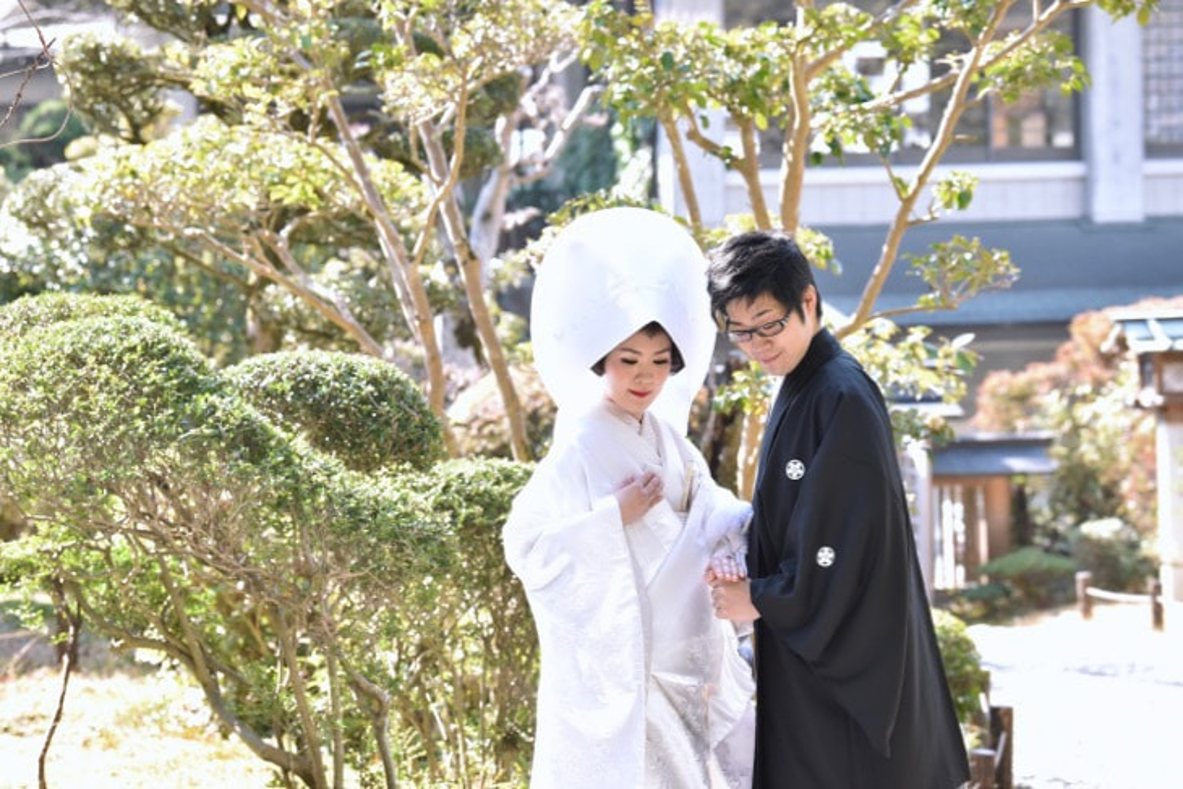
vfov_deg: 12.2
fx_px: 3681
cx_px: 592
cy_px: 394
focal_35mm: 112
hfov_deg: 18.3
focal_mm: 112
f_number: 5.6
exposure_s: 1/640
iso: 2000
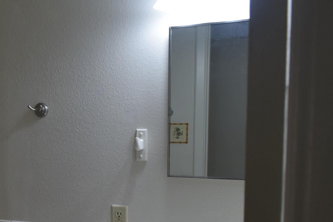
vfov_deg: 23.9
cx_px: 1
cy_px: 172
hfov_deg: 32.8
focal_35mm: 56
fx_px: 518
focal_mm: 18
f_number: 6.3
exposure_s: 1/160
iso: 400
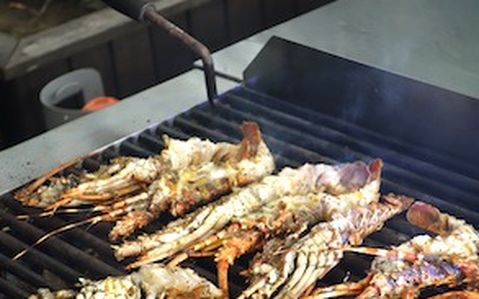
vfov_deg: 11.7
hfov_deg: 18.8
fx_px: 1449
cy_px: 242
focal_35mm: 111
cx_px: 286
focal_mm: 26.26
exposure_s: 1/25
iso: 800
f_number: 4
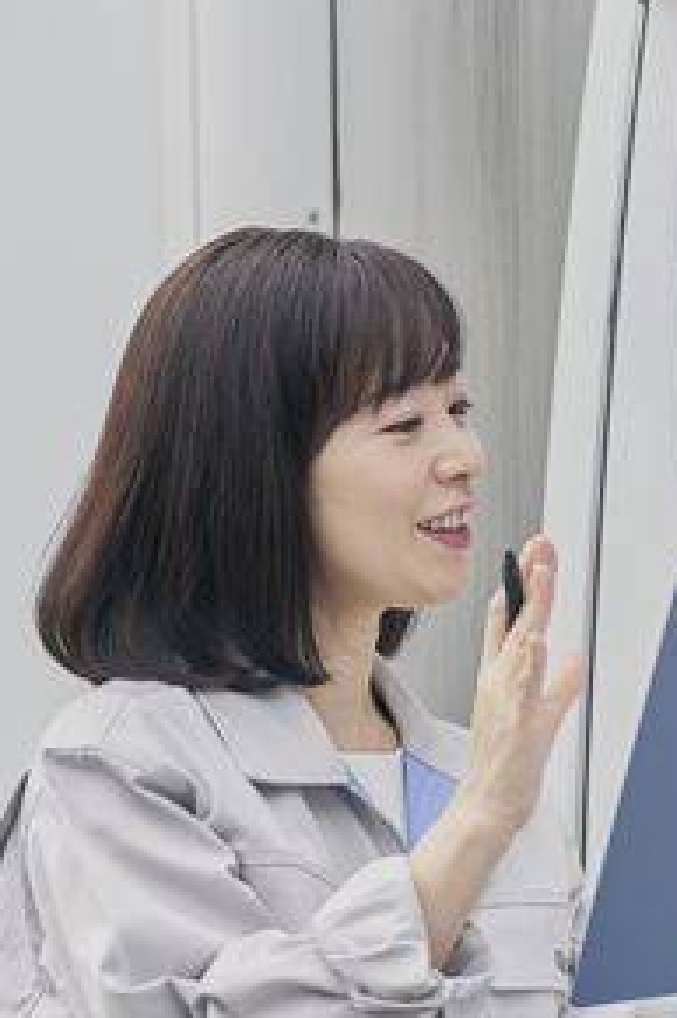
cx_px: 859
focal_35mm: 266
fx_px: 7512
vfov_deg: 7.7
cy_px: 488
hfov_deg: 5.1
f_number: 3.2
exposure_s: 1/500
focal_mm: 107
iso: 100
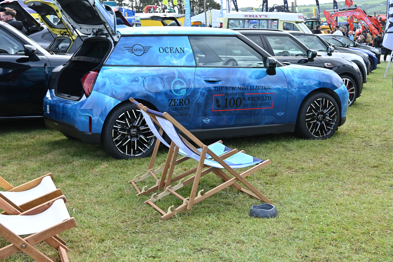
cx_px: 196
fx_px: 573
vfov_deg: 25.8
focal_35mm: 52
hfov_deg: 37.9
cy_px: 131
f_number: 6.3
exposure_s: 1/500
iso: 400
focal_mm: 35
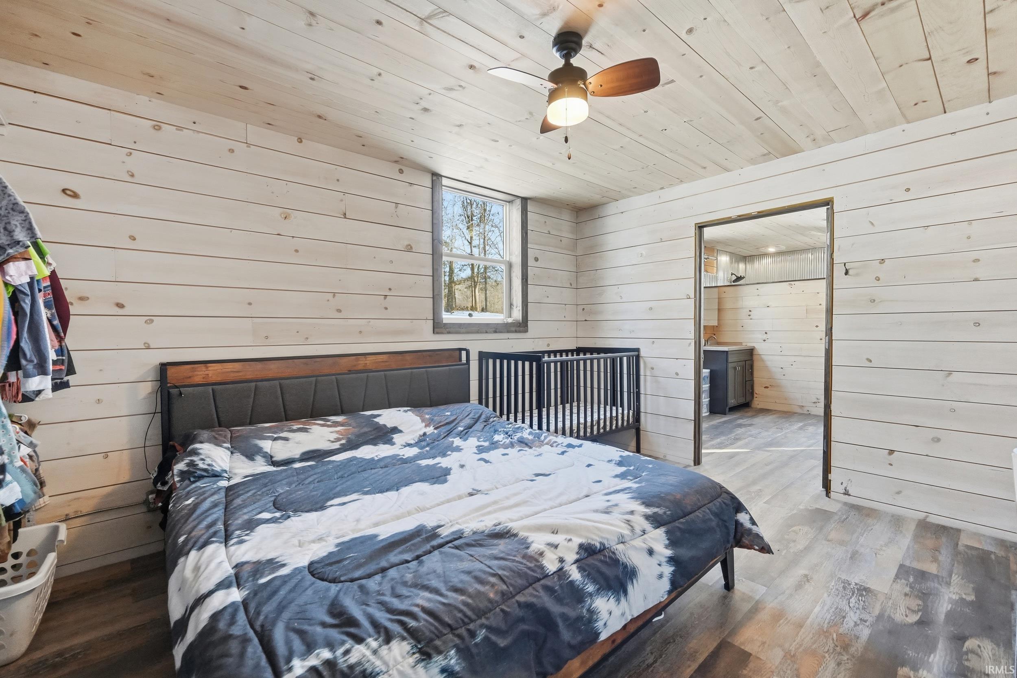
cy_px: 339
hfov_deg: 100.4
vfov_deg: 77.3
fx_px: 424
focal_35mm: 15
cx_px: 508
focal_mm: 10
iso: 800
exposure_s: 1/1000
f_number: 4
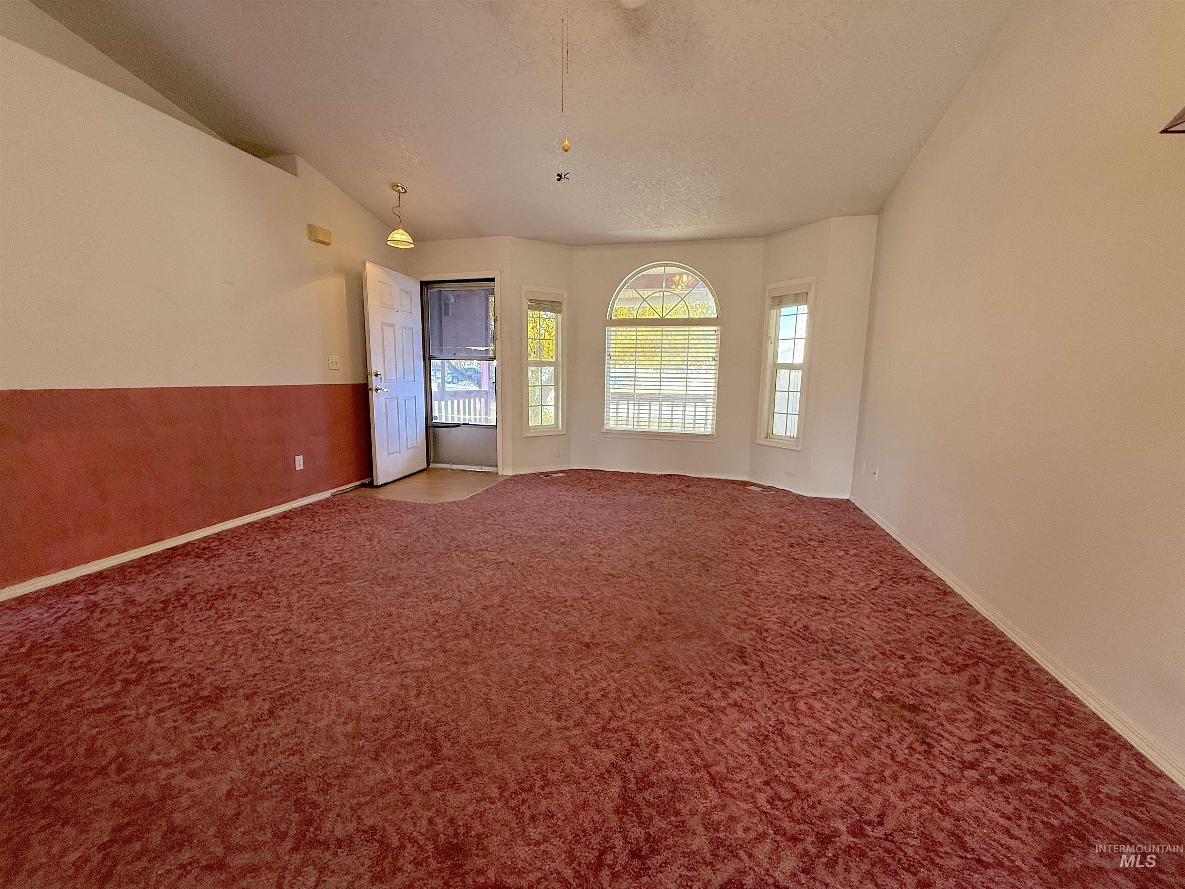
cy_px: 444
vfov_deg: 85.7
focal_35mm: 14
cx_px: 592
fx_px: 479
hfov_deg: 102.1
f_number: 2.2
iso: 200
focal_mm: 2.22
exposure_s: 1/120
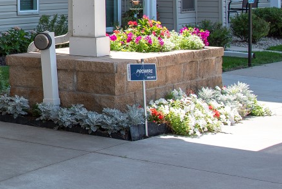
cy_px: 19
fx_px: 894
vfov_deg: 12.0
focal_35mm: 114
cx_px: -152
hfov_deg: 16.3
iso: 125
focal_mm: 31
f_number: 6.3
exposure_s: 1/160
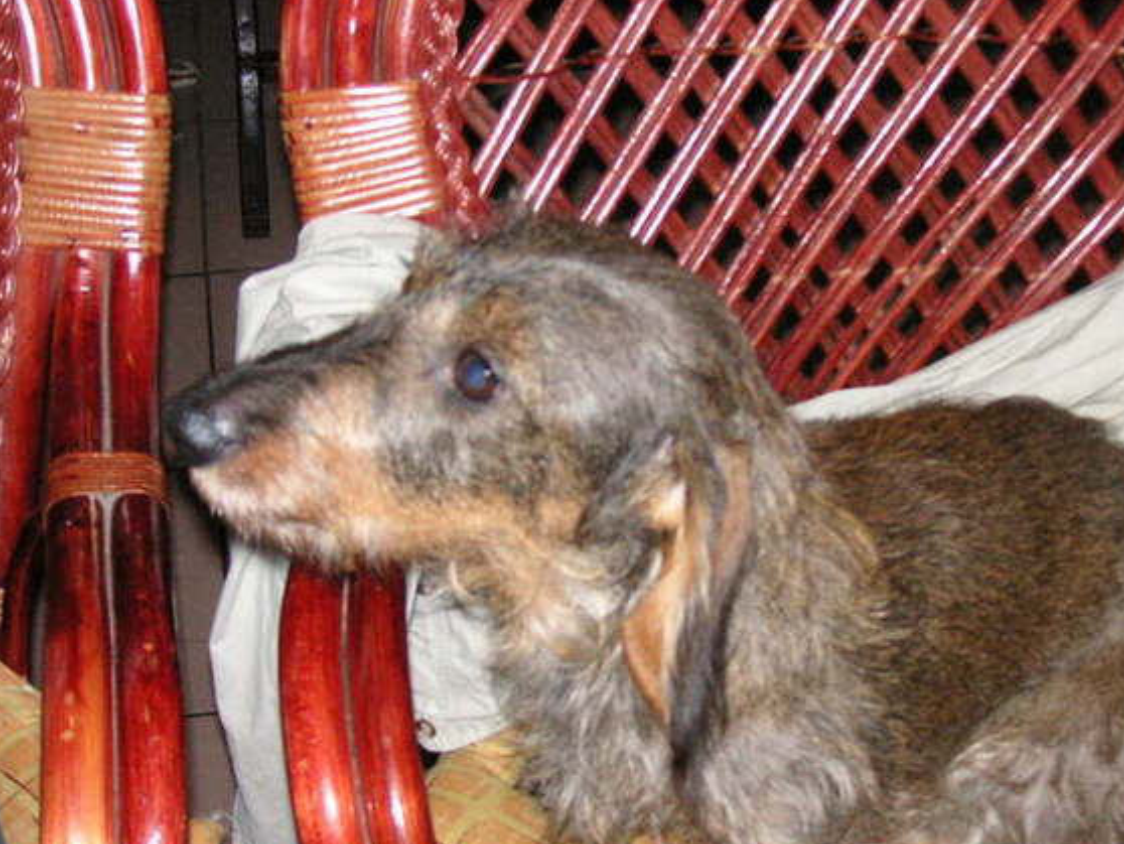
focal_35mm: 53
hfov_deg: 36.1
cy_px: 463
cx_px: 661
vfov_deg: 27.5
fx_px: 1722
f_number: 2.8
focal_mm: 6.1
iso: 160
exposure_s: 1/45
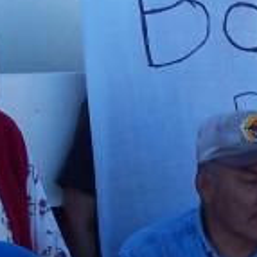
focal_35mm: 182
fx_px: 1529
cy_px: 246
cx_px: 191
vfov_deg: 9.6
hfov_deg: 9.6
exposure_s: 1/500
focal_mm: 7
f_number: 3
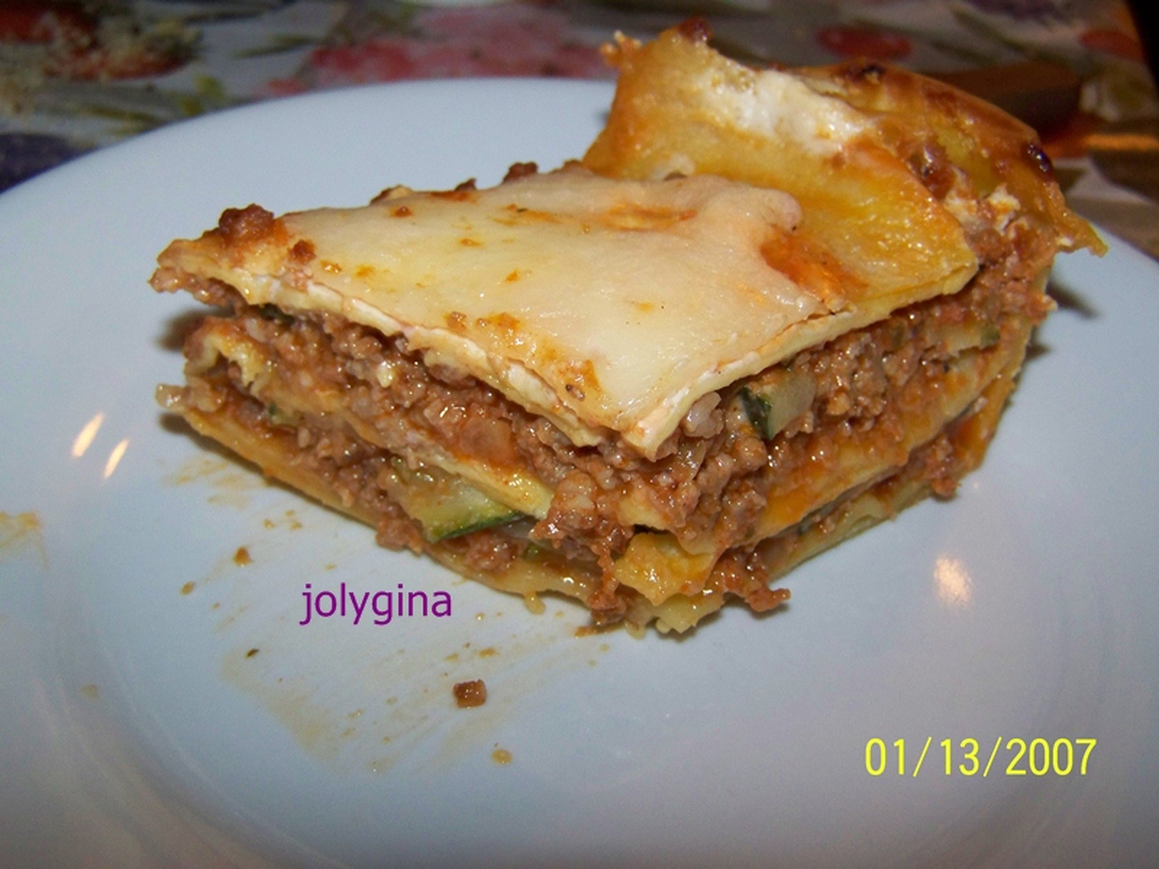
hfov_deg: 49.0
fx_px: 1272
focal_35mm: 38
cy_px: 434
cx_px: 580
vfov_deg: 37.7
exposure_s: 1/30
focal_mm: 6.3
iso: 200
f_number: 2.8
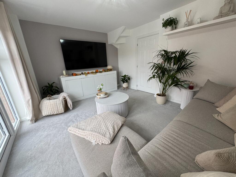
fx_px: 95
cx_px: 118
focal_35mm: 14
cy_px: 88
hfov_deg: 102.1
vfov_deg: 85.7
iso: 100
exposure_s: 1/99
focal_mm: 2.22
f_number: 2.2
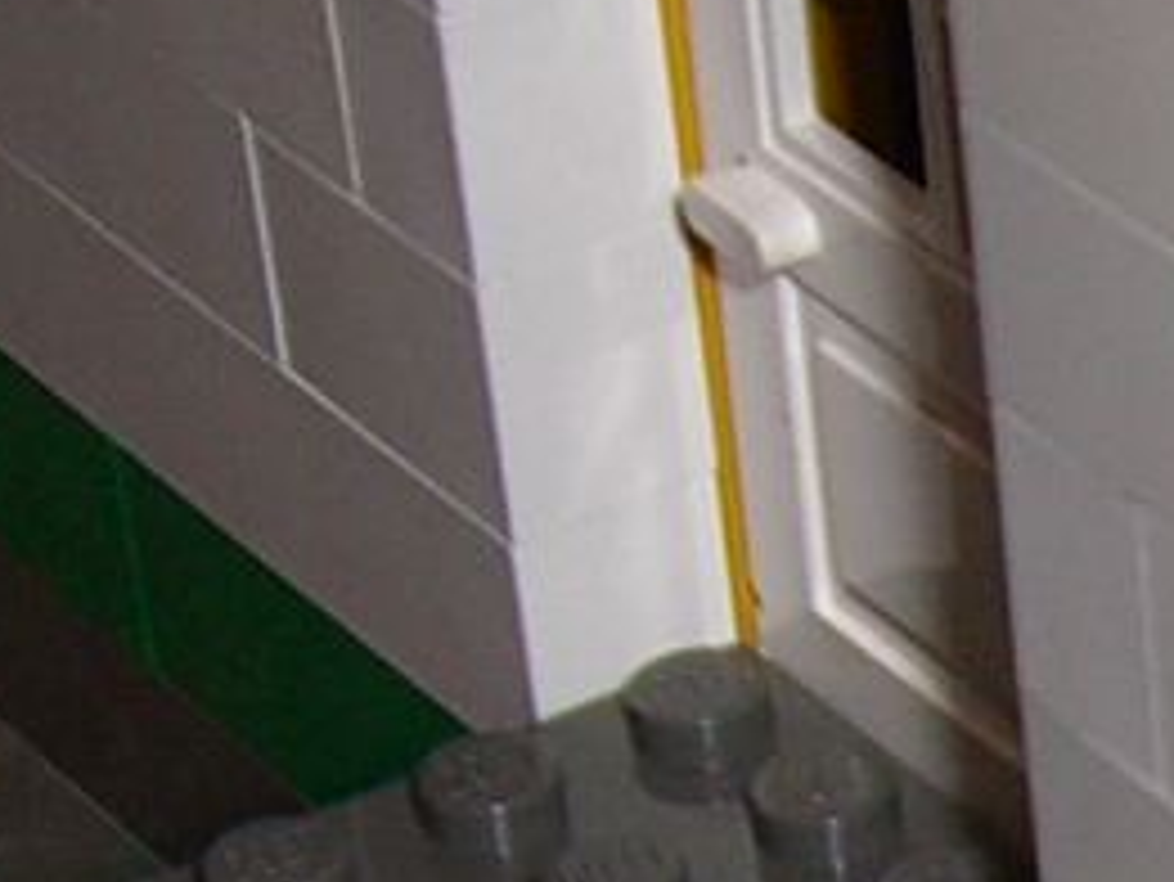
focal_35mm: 233
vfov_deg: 6.1
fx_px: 7906
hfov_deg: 8.0
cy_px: 2052
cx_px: 2456
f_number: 2.7
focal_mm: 6.2
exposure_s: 1/60
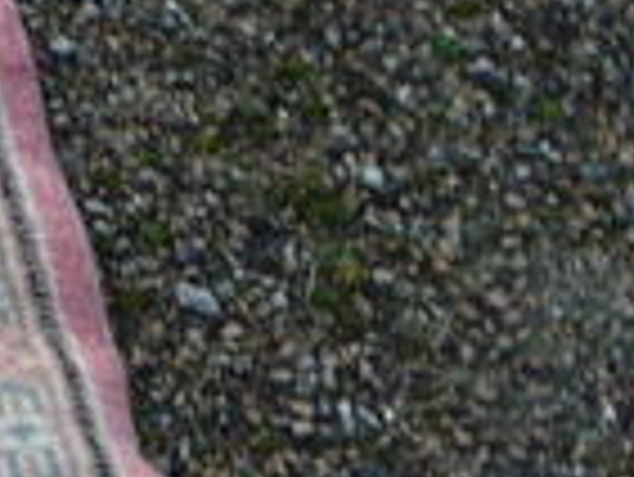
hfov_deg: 8.4
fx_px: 3904
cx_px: -967
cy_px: 256
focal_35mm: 213
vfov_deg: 7.0
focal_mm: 5.2
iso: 100
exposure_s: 1/60
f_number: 3.3
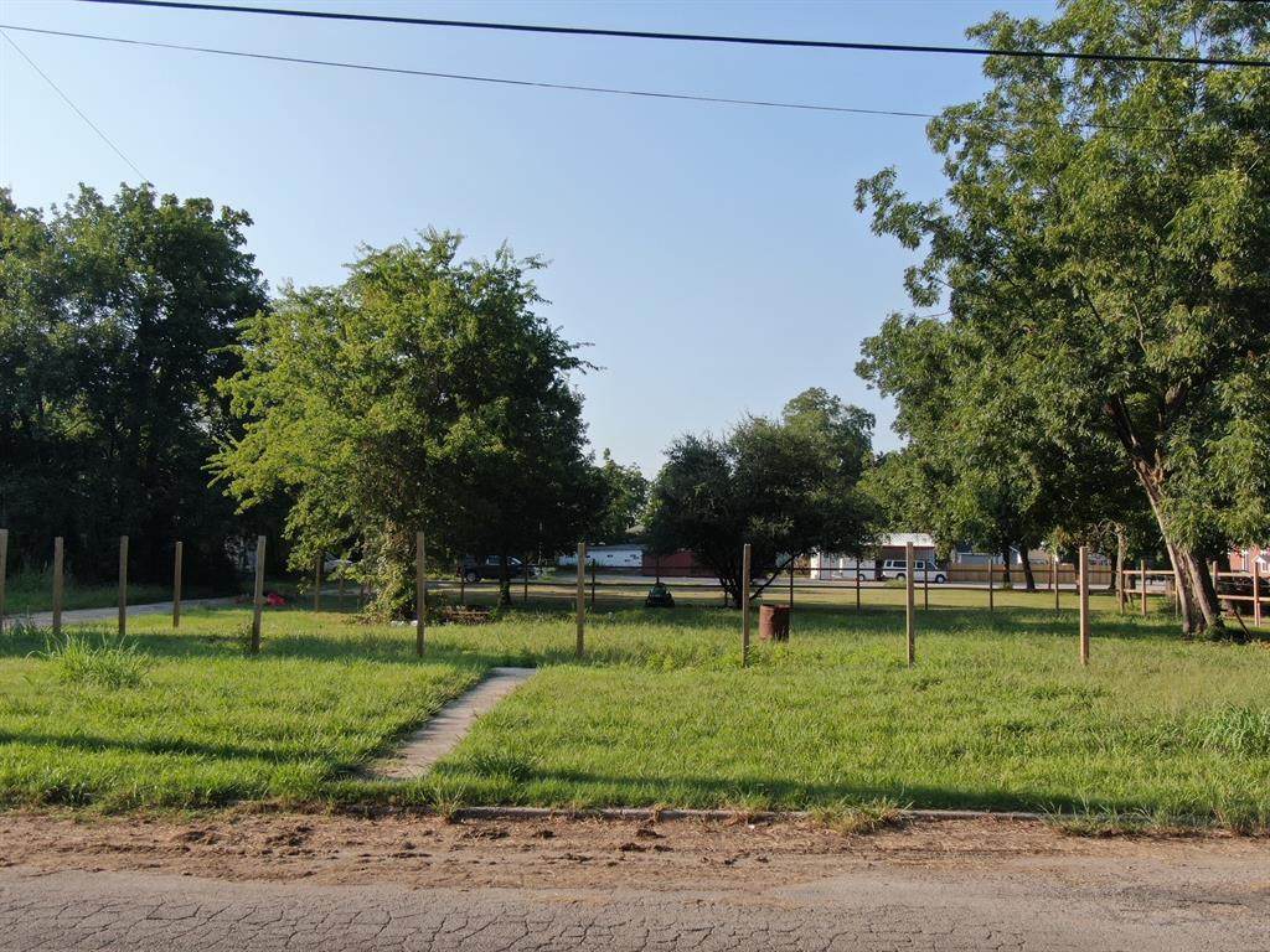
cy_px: 476
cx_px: 635
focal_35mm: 33
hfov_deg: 55.4
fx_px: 1211
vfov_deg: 42.9
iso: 100
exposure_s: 1/640
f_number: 3.2
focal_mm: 5.57
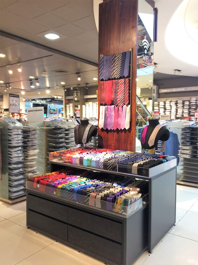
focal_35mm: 29
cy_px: 132
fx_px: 221
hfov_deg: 48.2
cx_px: 99
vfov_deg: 61.7
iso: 125
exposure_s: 1/33
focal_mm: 4.15
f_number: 2.2
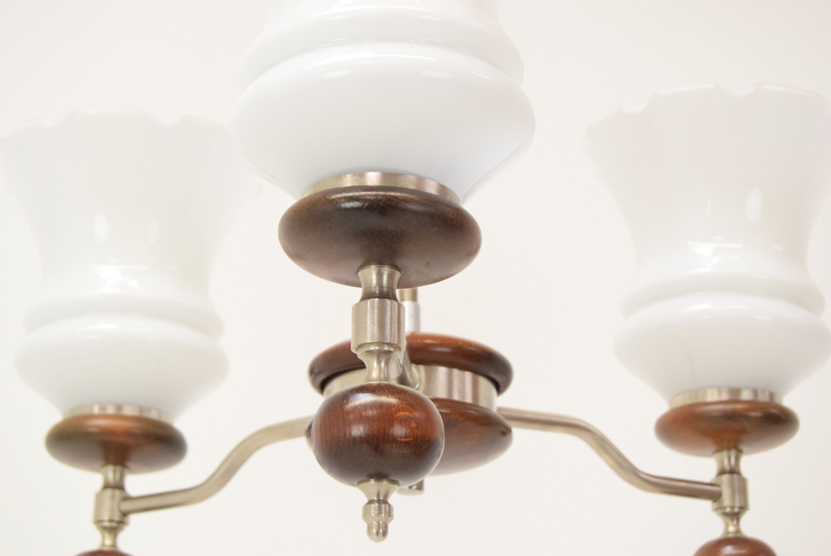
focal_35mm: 75
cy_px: 278
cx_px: 416
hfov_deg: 27.0
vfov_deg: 18.2
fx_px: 1733
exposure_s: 1/200
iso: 1600
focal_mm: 50
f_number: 7.1
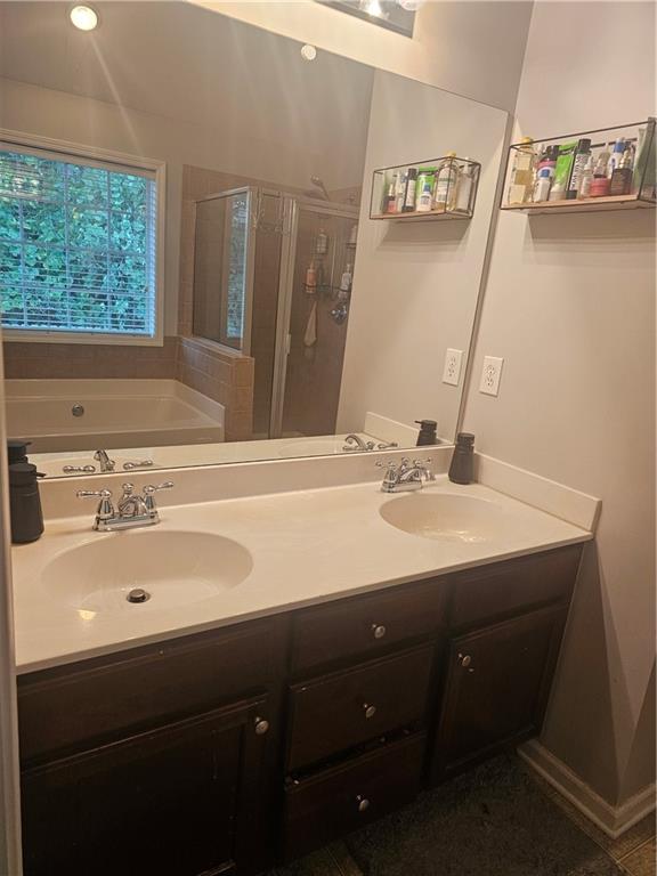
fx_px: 582
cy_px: 438
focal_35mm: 23
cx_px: 328
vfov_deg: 73.9
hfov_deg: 58.9
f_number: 1.7
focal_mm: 6.3
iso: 320
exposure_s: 1/120
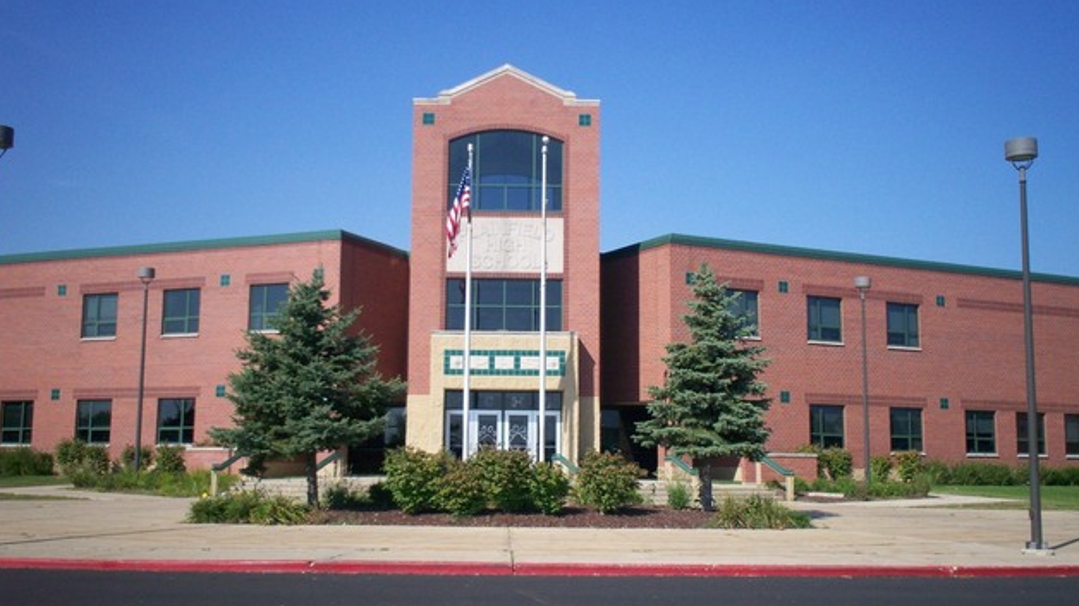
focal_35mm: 40
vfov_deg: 29.7
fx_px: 1144
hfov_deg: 50.5
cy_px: 314
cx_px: 536
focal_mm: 6
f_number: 4.5
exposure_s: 1/657
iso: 100
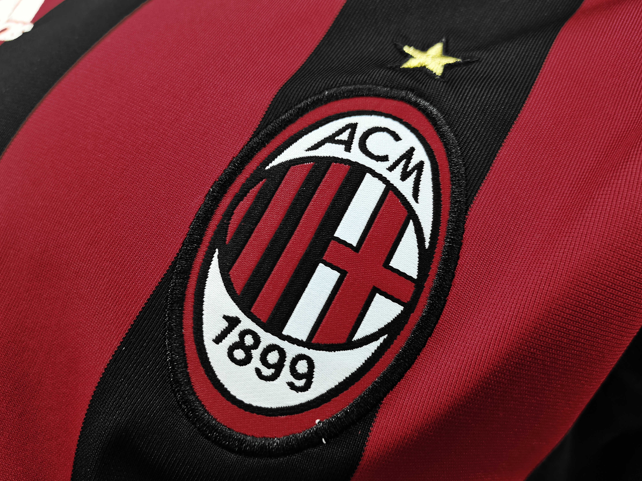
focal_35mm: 27
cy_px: 245
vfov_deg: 51.4
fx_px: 501
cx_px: 320
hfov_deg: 65.3
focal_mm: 5.58
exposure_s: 1/100
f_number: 1.8
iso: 400
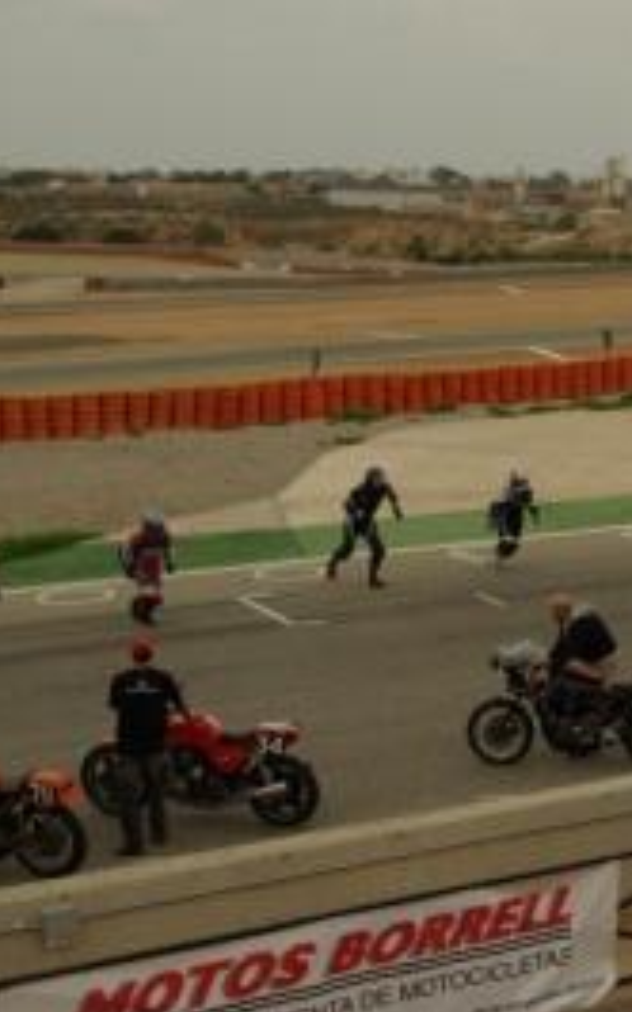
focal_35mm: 67
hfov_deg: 18.8
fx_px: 1848
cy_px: 502
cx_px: 651
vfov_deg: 30.6
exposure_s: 1/180
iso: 100
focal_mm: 26
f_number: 8
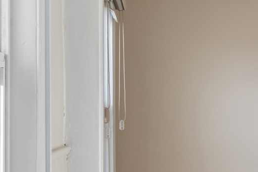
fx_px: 681
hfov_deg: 12.1
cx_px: 741
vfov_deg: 14.4
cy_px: 128
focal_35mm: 95
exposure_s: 1/13
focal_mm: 16
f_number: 9
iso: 200
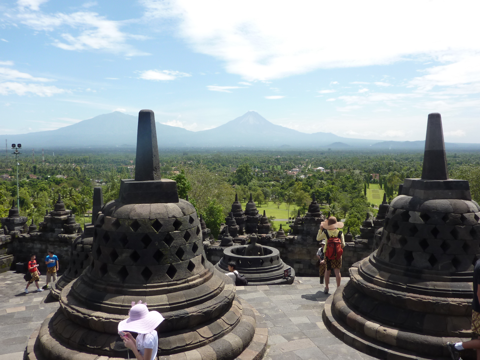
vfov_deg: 46.8
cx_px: 240
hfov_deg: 60.0
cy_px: 180
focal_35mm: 30
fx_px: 416
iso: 80
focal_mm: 4.1
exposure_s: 1/500
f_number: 4.5
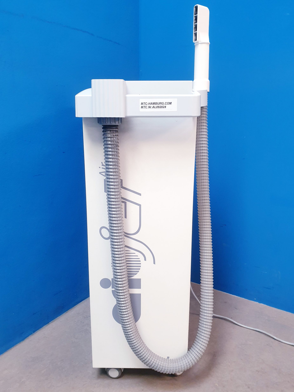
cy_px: 196
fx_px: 306
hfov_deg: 51.4
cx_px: 145
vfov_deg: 65.3
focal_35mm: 27
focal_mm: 4.3
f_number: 2.4
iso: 250
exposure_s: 1/50
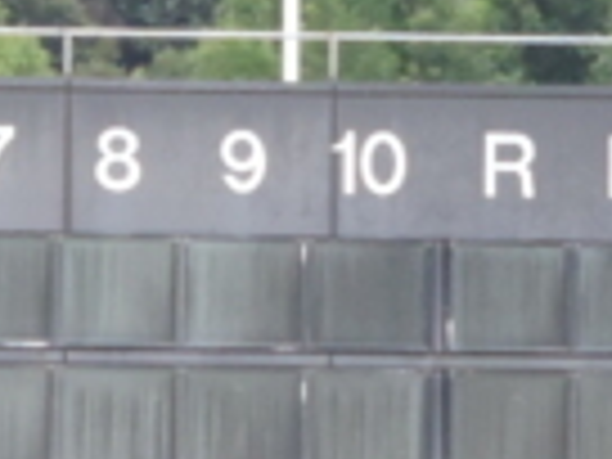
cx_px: -81
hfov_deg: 1.5
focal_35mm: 1325
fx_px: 23426
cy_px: 171
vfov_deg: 1.1
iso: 400
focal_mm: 40.1
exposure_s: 1/60
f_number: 4.6
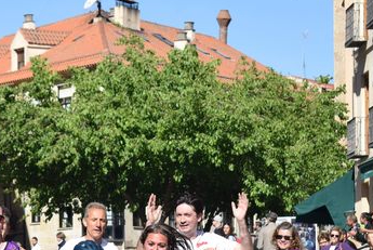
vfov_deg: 7.2
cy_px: 247
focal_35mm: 191
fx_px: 1983
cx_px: 92
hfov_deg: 10.7
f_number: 5.6
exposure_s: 1/1600
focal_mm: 55
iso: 400
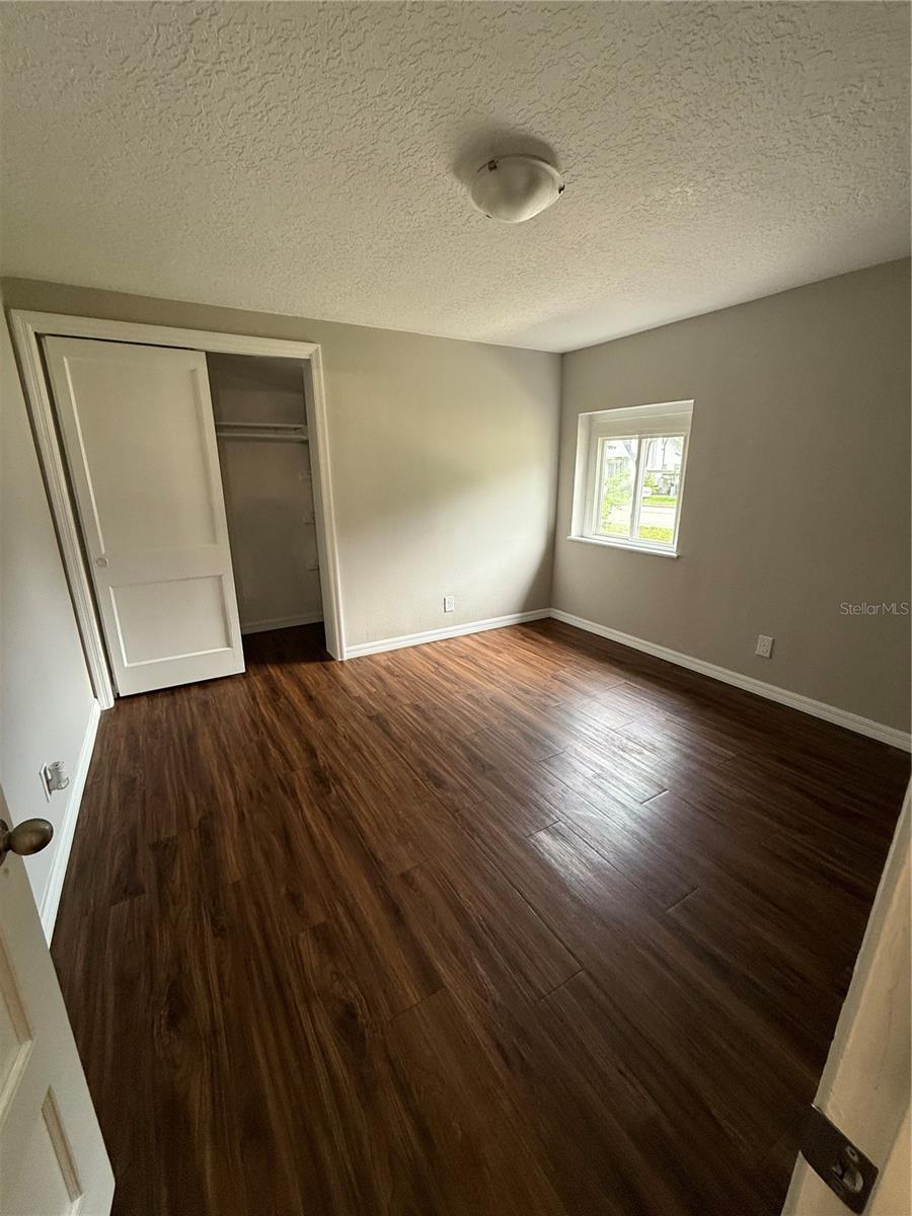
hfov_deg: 85.7
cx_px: 456
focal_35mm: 14
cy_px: 608
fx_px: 492
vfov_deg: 102.1
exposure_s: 1/60
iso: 250
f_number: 2.2
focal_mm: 2.22
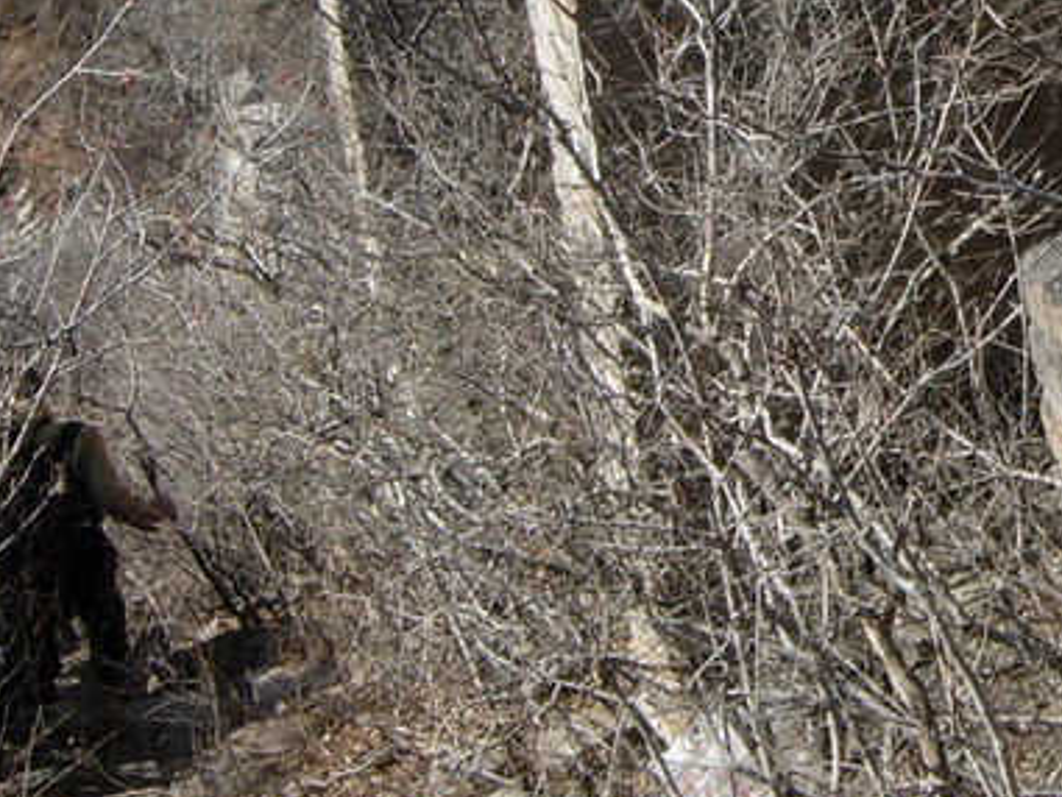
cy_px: -17
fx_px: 3621
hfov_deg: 15.9
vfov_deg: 12.4
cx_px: 1332
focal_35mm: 118
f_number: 5.4
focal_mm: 7.5
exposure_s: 1/215
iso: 50
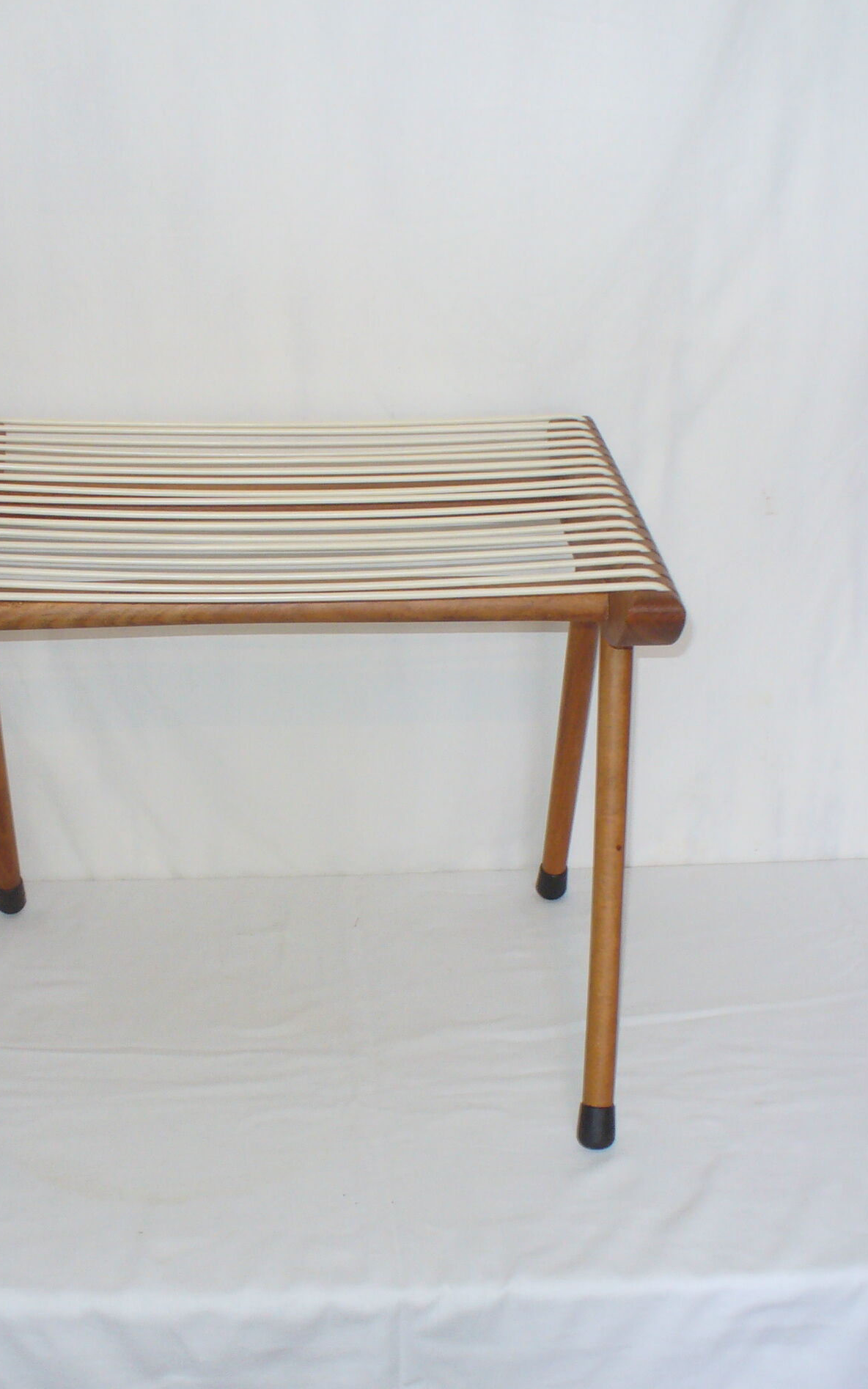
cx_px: 343
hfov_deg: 24.4
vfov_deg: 38.2
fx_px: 2006
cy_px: 703
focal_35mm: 53
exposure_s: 1/8
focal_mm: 6.1
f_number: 2.8
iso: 100
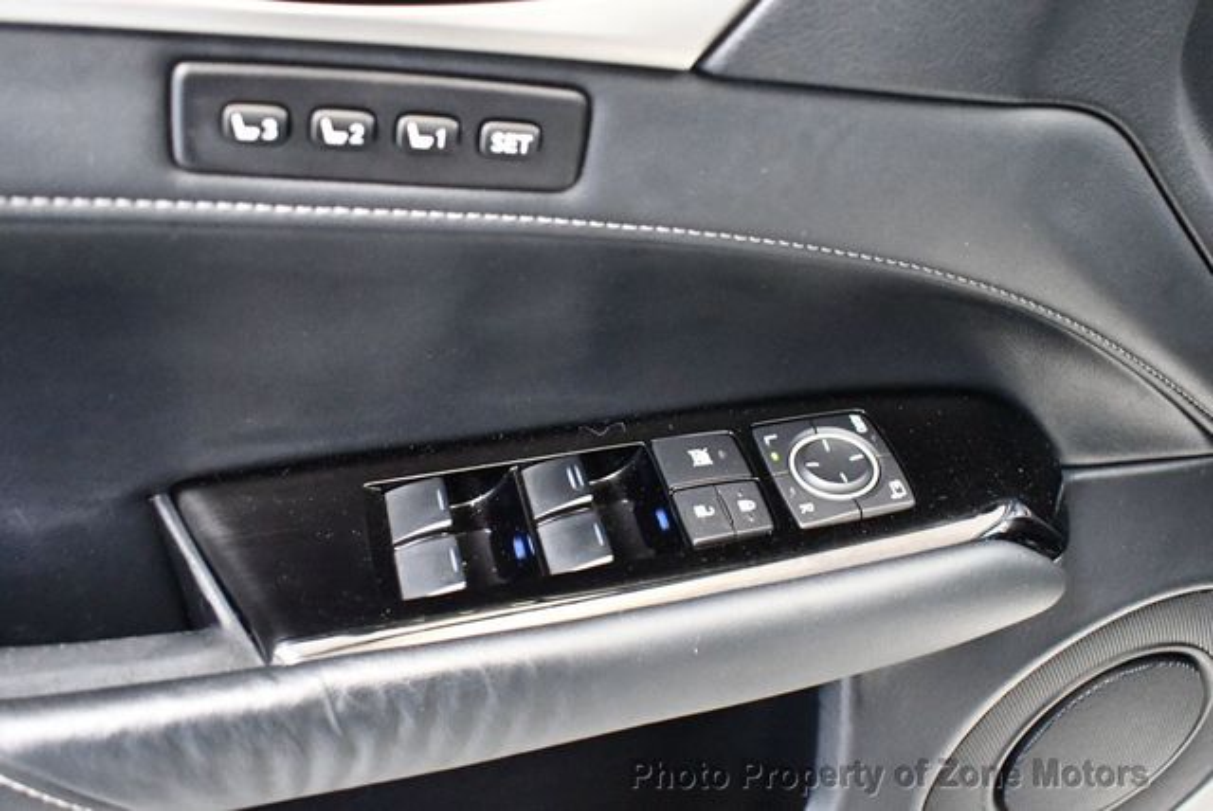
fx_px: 1214
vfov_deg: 36.9
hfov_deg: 53.1
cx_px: 606
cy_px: 406
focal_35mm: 36
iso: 10000
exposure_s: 1/60
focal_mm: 18
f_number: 3.5
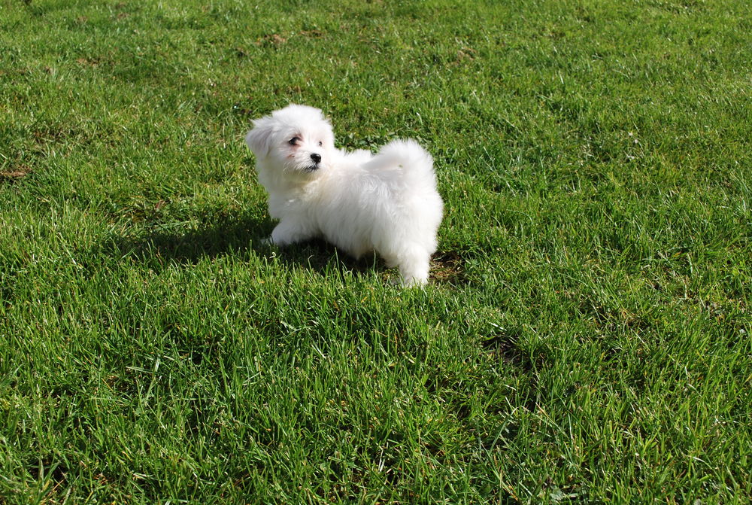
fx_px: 816
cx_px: 376
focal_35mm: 39
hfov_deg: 49.5
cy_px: 252
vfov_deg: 34.4
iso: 100
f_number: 8
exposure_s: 1/250
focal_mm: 26
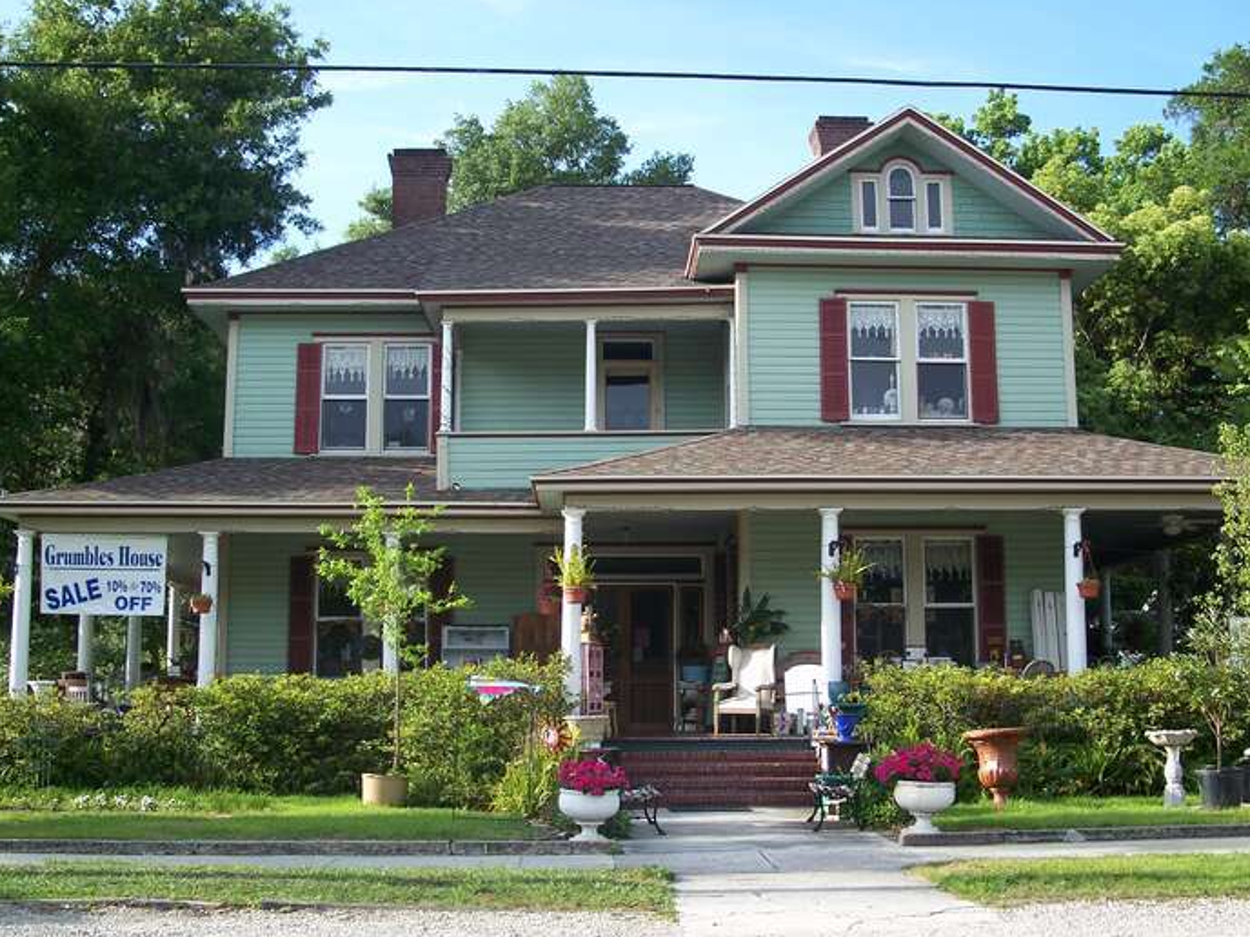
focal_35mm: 43
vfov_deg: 33.6
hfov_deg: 43.8
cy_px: 498
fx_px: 1553
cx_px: 640
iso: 64
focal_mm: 7.8
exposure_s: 1/320
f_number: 2.8
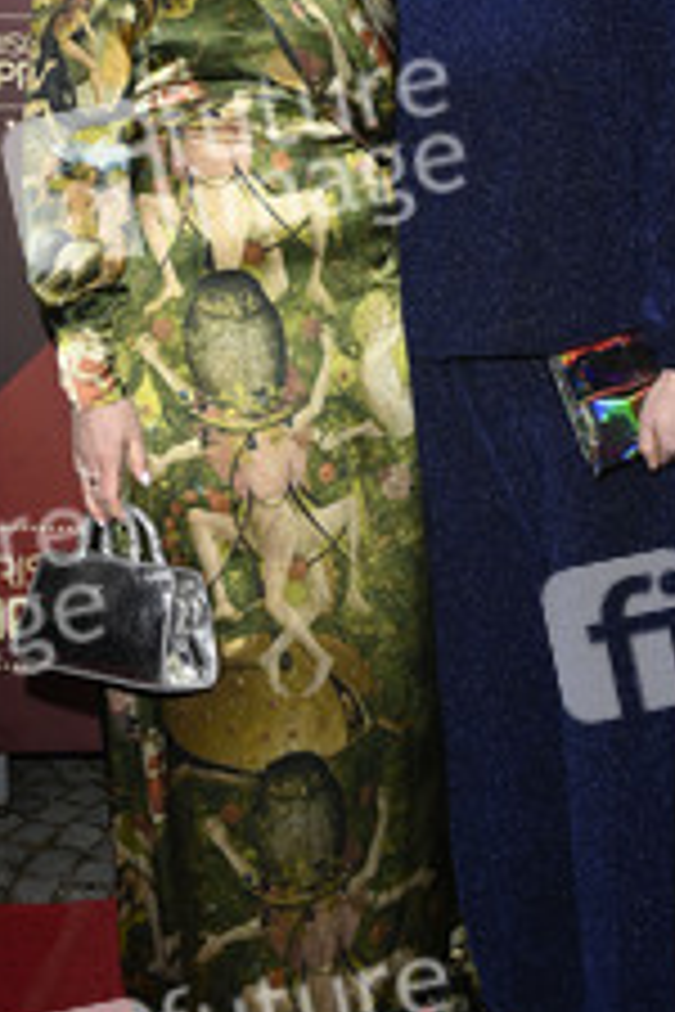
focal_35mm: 55
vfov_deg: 36.1
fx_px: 1547
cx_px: 364
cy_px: 391
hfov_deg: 24.6
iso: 800
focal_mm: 31
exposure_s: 1/100
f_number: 5.6
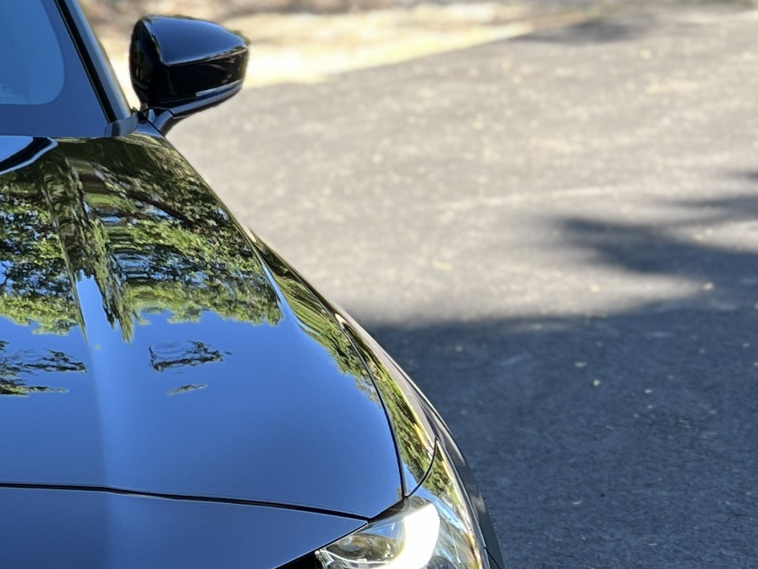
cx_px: -436
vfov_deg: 13.3
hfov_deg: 16.0
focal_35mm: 111
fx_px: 2431
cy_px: 259
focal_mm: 5.7
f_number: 1.5
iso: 50
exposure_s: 1/294
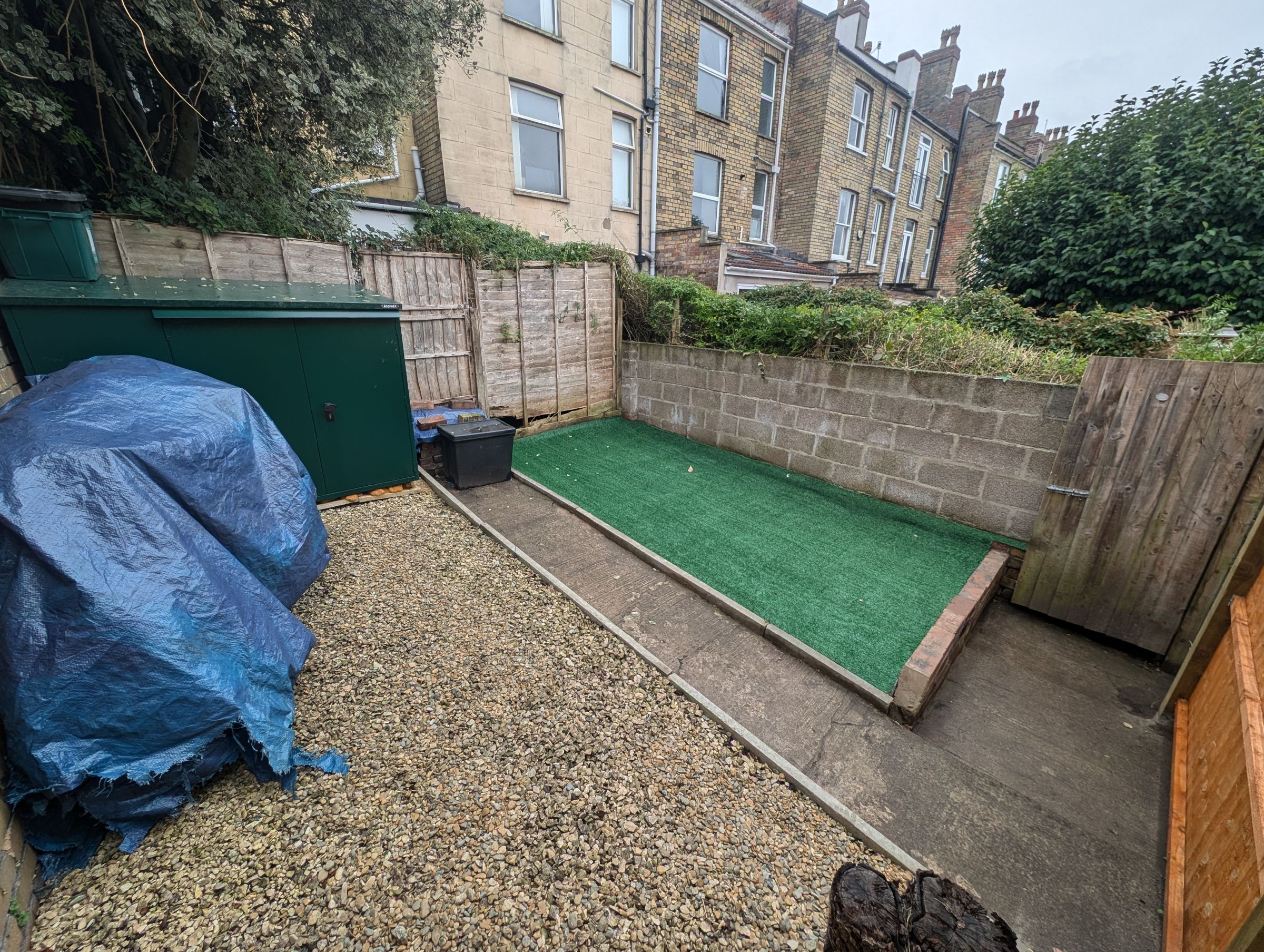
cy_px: 476
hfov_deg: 110.5
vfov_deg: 94.6
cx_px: 632
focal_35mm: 12
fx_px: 439
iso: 37
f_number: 1.95
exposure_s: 1/569
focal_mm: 2.23
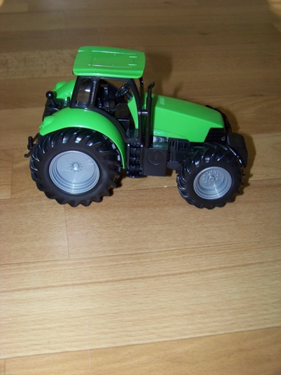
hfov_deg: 29.7
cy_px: 188
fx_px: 530
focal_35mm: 49
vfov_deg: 38.9
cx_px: 140
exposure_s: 1/30
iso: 200
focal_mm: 7.6
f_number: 2.8
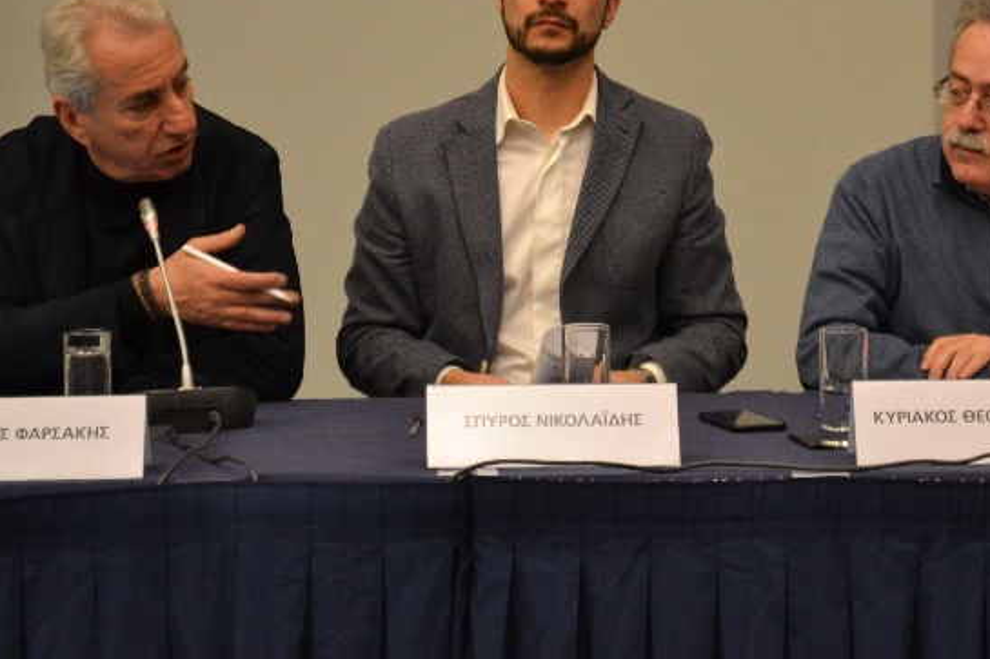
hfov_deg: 15.7
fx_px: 3596
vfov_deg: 10.5
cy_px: 194
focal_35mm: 131
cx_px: 594
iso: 1600
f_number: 5.6
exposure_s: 1/50
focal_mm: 55
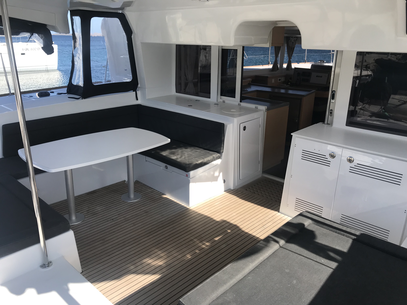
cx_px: 204
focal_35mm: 28
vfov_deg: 49.7
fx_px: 329
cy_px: 152
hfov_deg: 63.4
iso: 20
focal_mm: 3.99
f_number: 1.8
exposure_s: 1/1277
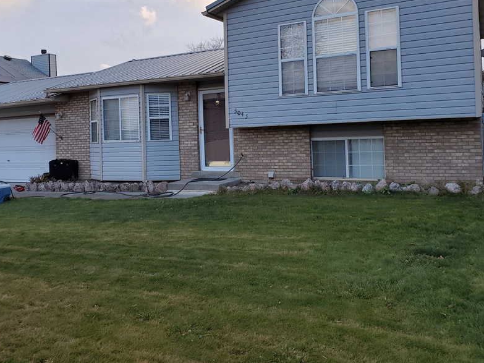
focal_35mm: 34
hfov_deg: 53.3
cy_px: 130
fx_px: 475
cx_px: 179
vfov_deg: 41.4
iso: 50
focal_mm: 4.3
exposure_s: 1/176
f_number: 2.4
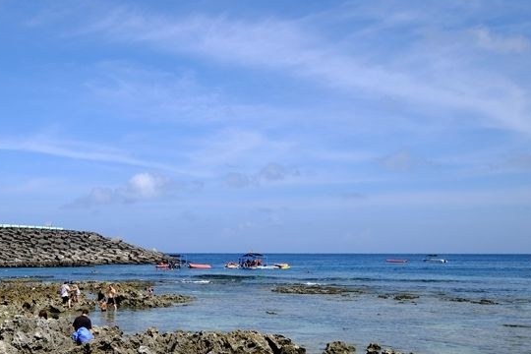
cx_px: 163
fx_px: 664
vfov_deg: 29.7
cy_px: 226
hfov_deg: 42.8
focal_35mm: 45
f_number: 10
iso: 250
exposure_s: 1/400
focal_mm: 20
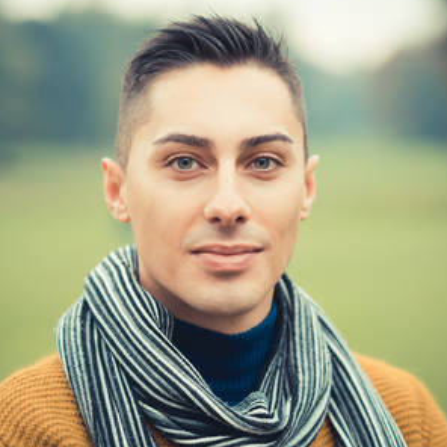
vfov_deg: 15.8
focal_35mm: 110
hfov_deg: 15.8
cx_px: 225
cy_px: 208
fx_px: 1607
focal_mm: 85
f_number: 2.8
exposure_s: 1/320
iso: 640
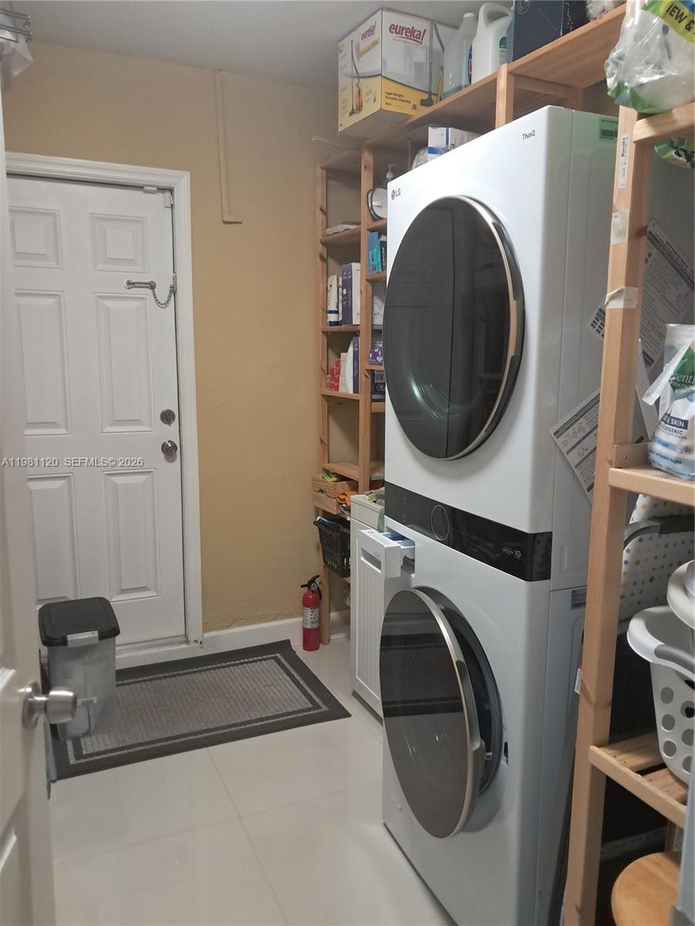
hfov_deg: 51.4
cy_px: 463
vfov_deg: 65.3
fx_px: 723
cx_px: 348
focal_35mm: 27
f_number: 1.8
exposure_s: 1/50
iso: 640
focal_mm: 4
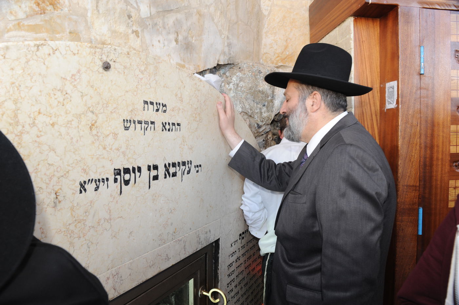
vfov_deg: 53.1
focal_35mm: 24
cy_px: 152
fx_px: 306
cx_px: 230
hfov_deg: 73.8
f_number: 7.1
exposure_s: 1/60
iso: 1000
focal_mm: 24
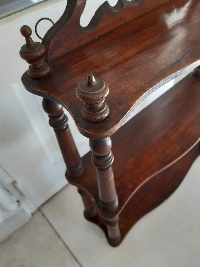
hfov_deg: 53.1
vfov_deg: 67.3
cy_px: 134
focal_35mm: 26
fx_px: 200
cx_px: 100
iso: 64
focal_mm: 3.92
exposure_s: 1/50
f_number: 1.7
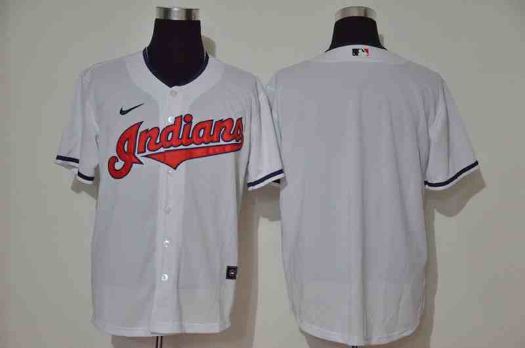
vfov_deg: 18.1
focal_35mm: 75
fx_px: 1092
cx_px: 262
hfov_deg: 27.0
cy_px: 174
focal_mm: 50
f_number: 4.8
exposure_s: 1/60
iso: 4000
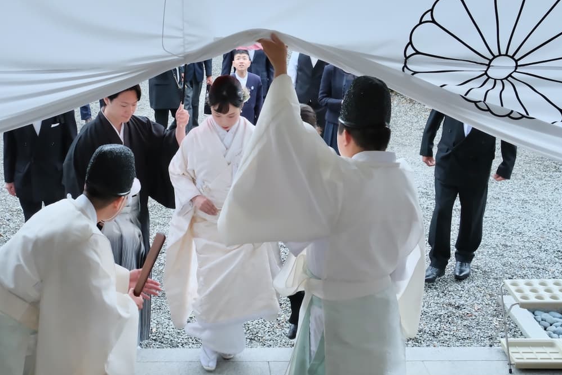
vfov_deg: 26.0
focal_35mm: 52
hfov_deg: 37.8
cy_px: 161
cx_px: 189
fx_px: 812
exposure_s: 1/125
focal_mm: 24
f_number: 5
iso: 3200
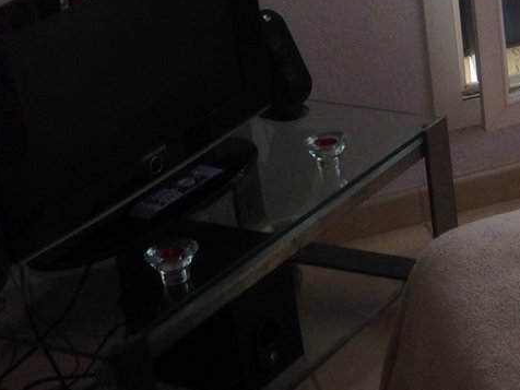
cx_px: 834
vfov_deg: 13.1
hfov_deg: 15.9
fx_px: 1667
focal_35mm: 111
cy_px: -39
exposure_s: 1/189
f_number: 2.4
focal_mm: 4.12
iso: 50
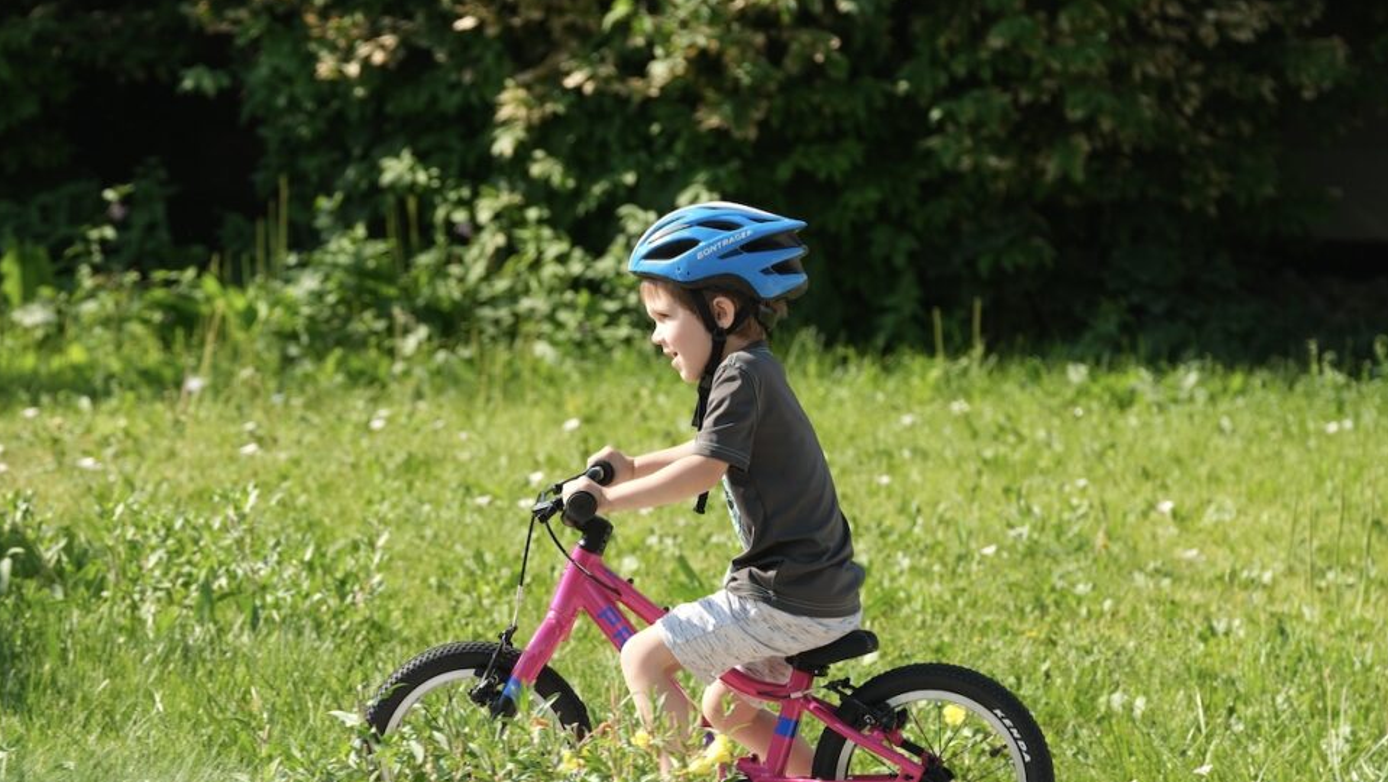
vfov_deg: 5.8
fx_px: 7657
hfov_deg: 10.4
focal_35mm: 208
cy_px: 487
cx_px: 680
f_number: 4
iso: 125
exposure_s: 1/450
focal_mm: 124.3
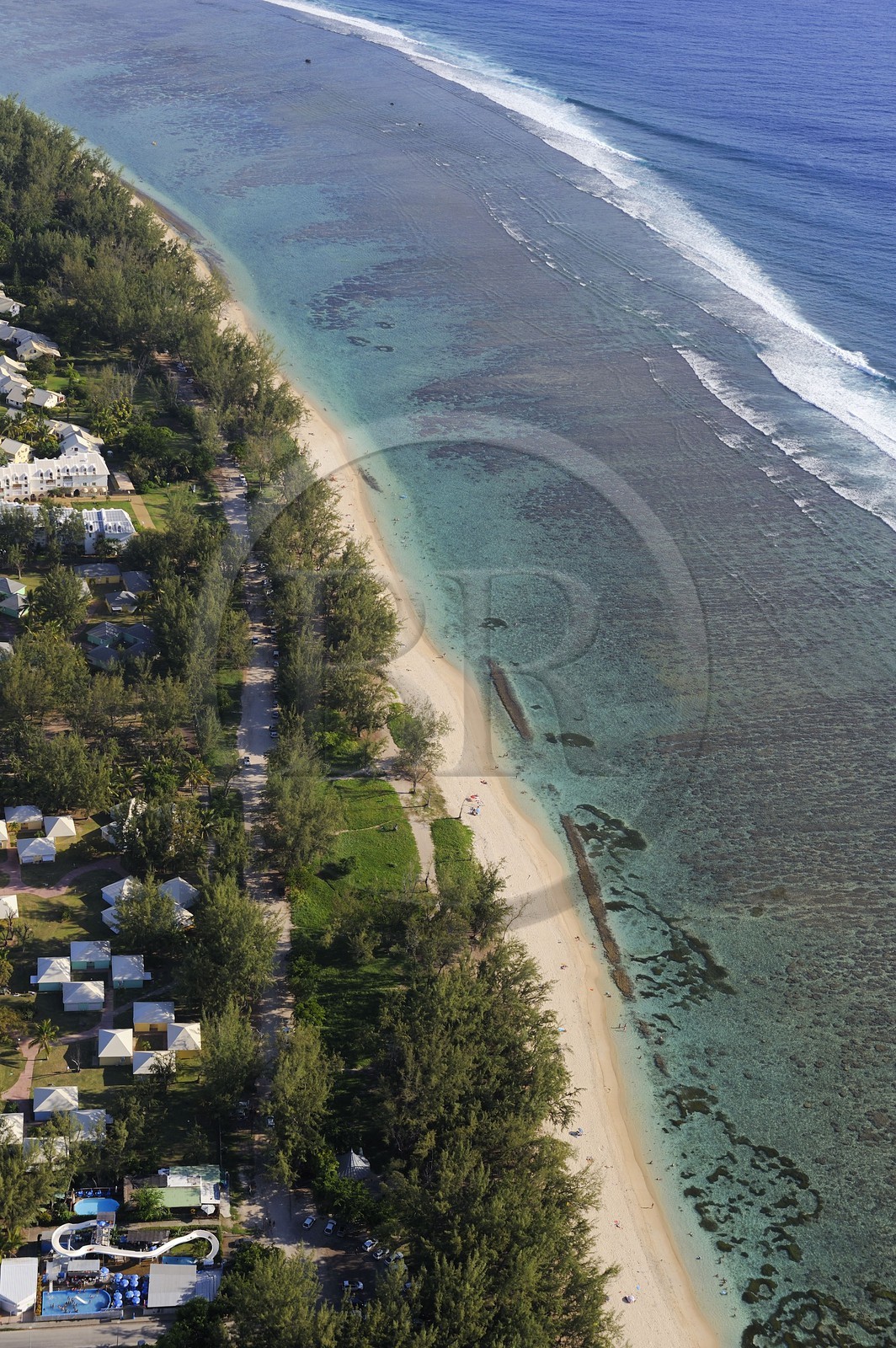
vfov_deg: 38.2
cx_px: 448
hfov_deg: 25.9
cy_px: 674
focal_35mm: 52
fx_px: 1945
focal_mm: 52
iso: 400
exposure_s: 1/800
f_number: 8
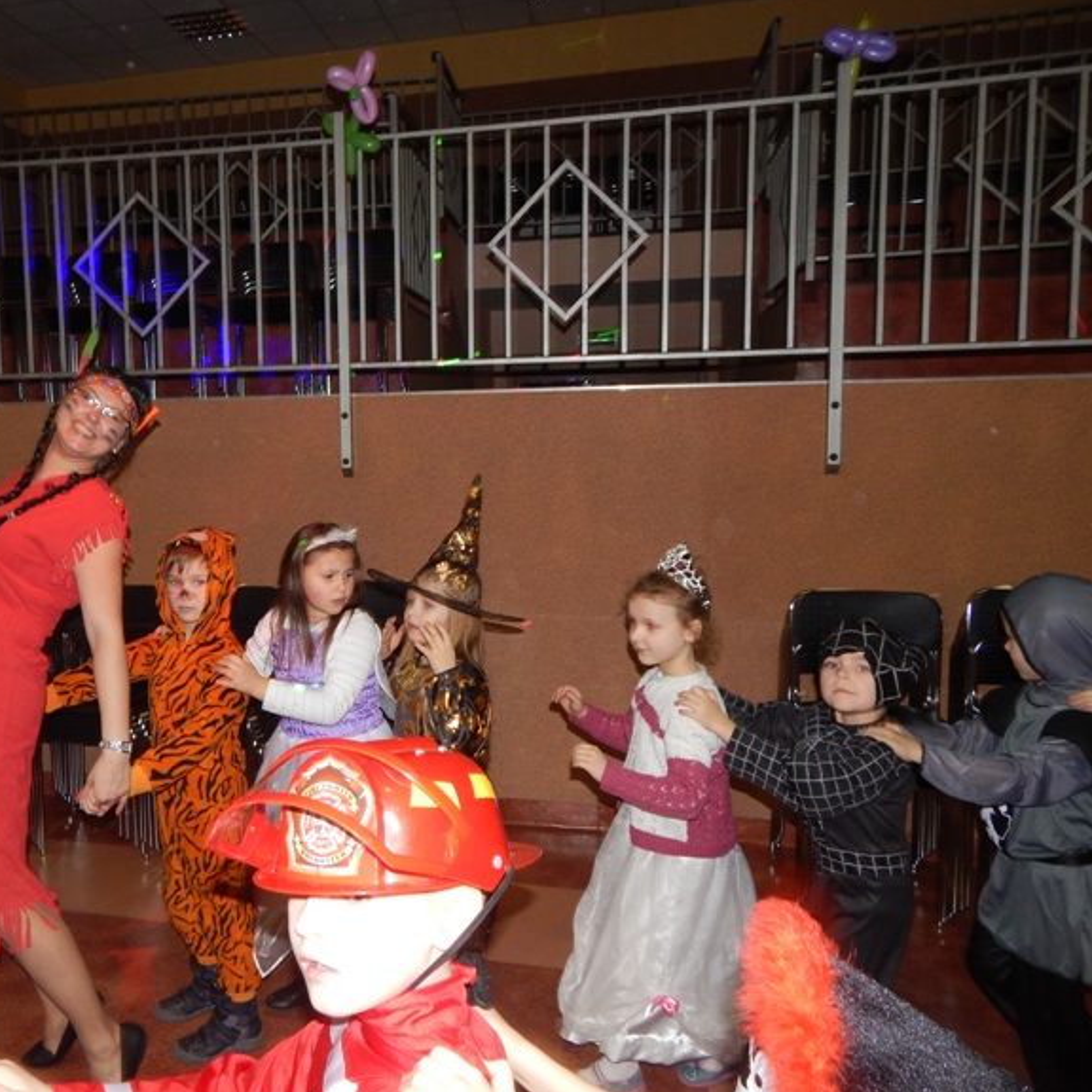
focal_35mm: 27
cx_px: 337
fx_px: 964
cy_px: 531
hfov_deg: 57.4
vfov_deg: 59.1
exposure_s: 1/30
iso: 200
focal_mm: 4
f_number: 3
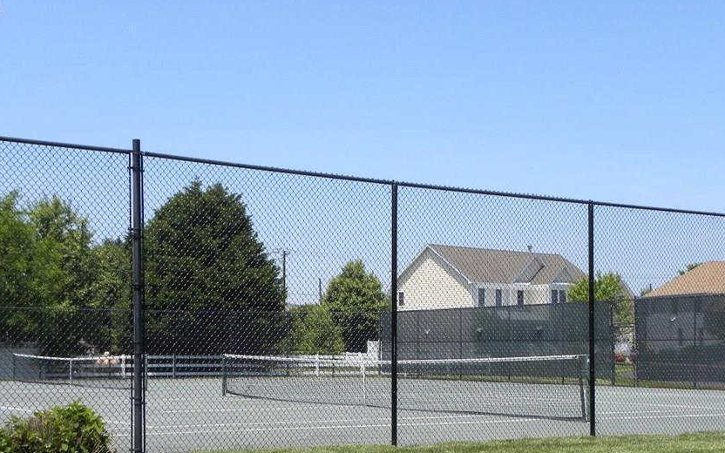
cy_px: 311
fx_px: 1186
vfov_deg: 21.5
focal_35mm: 60
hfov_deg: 34.0
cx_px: 345
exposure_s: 1/376
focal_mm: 8.2
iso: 91
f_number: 5
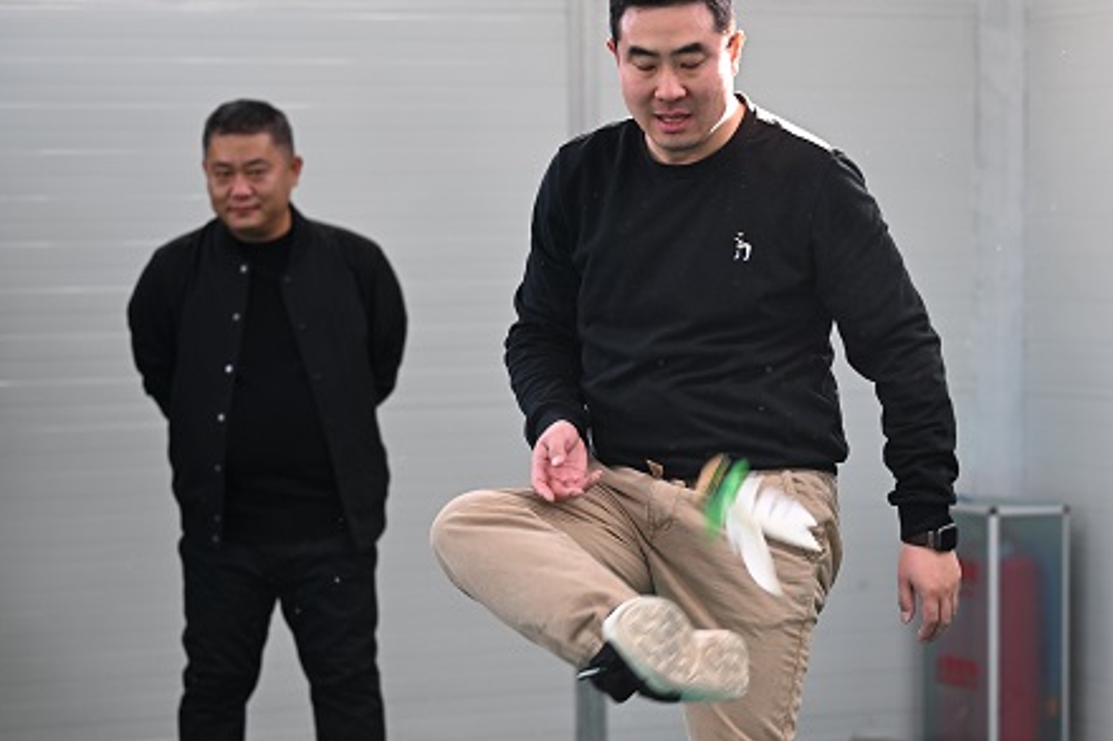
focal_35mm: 133
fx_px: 4110
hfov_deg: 15.4
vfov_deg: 10.3
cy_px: 474
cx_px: 764
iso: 400
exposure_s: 1/125
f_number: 2.8
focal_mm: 90
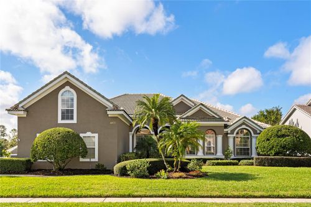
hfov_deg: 64.6
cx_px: 156
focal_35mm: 28
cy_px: 104
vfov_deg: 45.6
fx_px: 246
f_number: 9
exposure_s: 1/1250
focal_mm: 28.5
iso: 1250
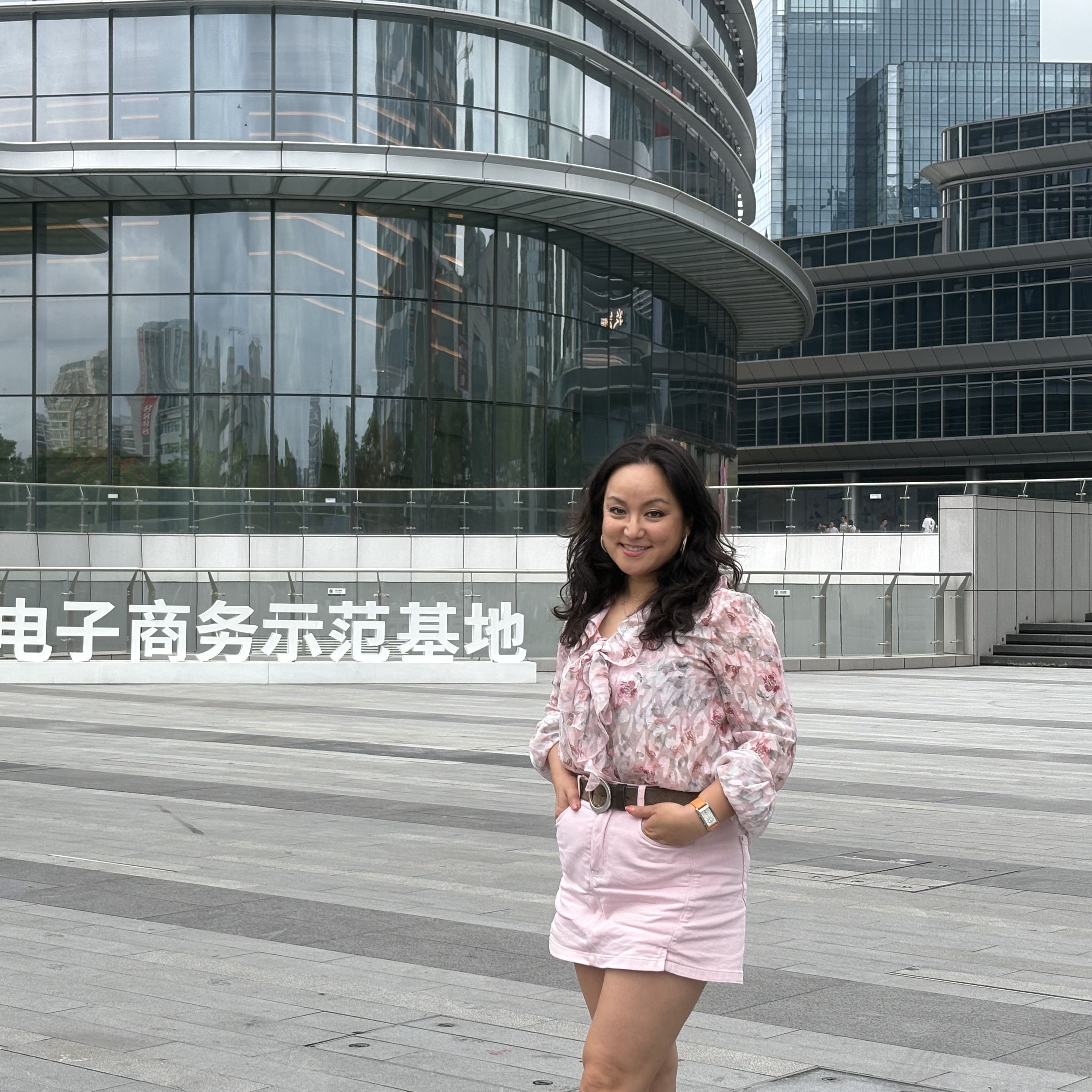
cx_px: 364
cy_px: 545
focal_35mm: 62
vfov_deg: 27.7
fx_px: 2213
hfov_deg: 27.6
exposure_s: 1/586
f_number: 1.6
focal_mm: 5.96
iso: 40
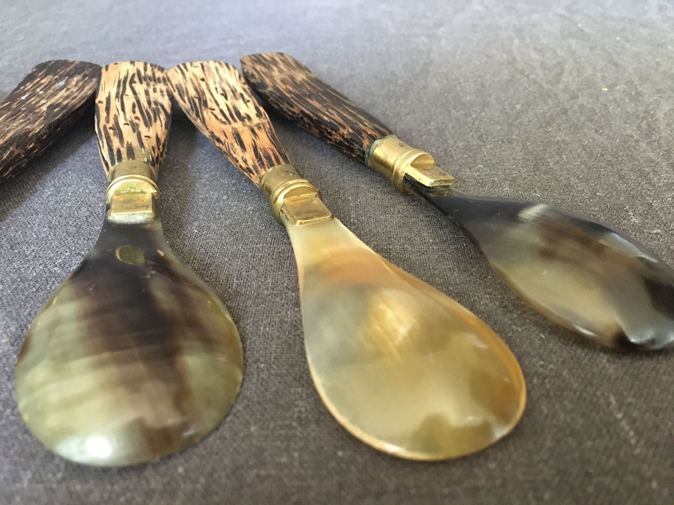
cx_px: 337
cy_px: 252
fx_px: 565
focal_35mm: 29
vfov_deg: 48.2
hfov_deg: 61.7
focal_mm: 4.15
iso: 320
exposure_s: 1/17
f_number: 2.2
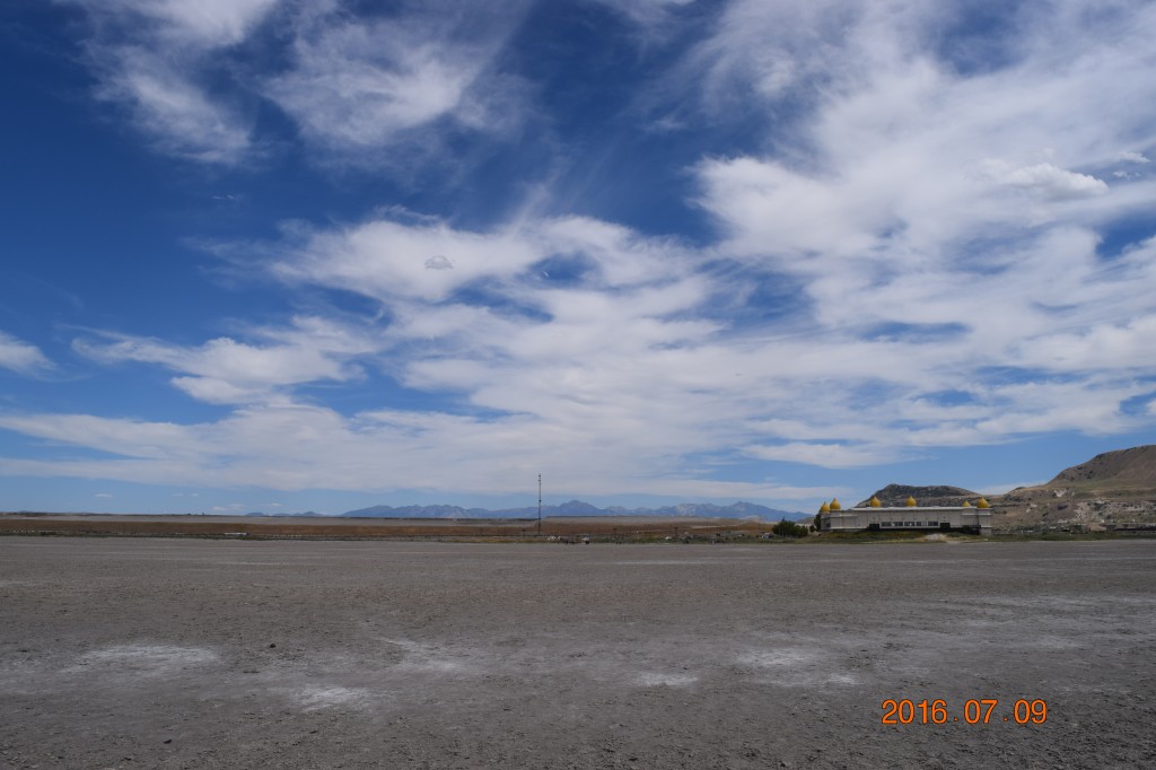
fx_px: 867
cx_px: 578
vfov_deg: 47.9
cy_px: 385
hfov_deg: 67.4
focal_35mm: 27
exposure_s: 1/500
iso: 200
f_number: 11
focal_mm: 18
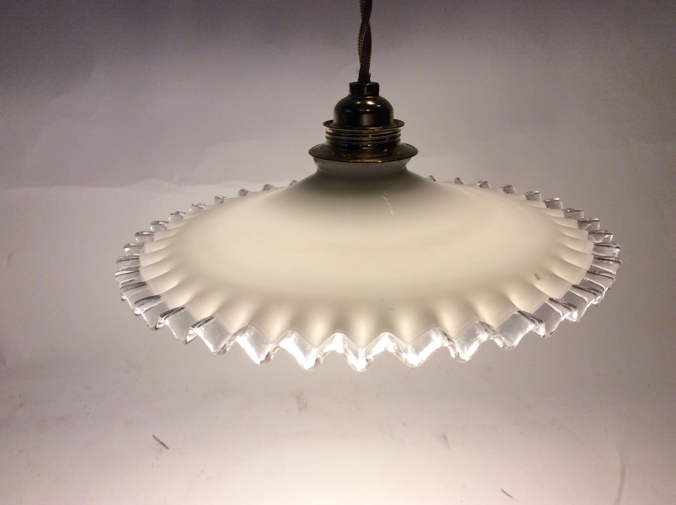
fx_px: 624
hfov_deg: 56.9
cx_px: 338
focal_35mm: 32
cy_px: 252
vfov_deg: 44.1
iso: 50
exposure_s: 1/100
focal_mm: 3.3
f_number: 2.4
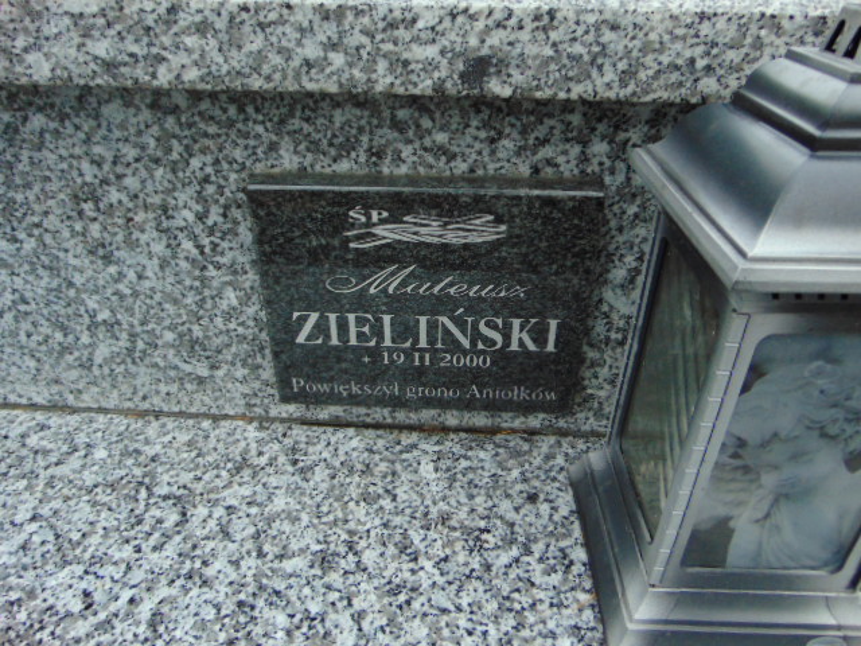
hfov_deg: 69.4
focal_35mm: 25
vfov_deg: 54.9
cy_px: 323
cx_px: 430
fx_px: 622
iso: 160
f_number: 3
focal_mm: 4.5
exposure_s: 1/250
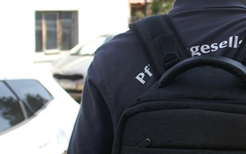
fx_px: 972
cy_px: 94
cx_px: 318
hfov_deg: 13.9
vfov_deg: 9.0
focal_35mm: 145
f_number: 4.5
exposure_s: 1/350
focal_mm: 30
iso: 100
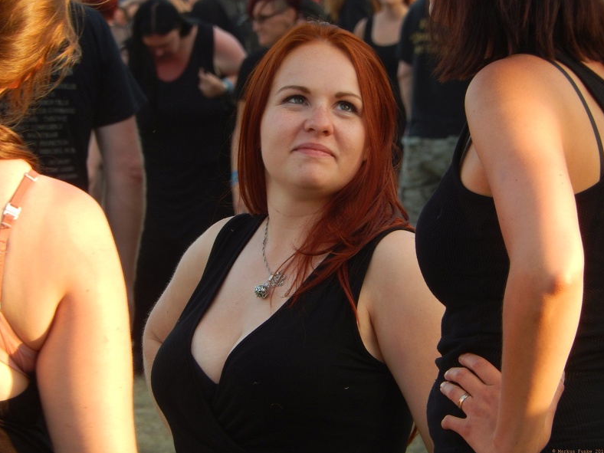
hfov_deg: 5.1
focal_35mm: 385
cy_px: 226
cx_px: 303
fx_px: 6718
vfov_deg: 3.9
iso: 140
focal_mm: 68.7
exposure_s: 1/60
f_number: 6.2
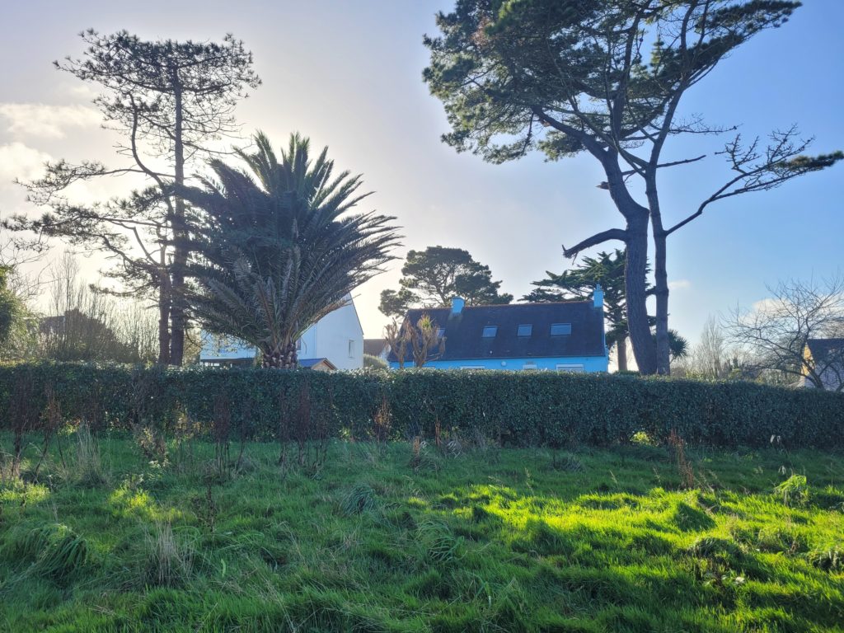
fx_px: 634
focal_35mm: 26
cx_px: 422
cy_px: 316
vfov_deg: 53.1
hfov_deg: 67.3
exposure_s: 1/1053
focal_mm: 5.4
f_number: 1.8
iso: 40
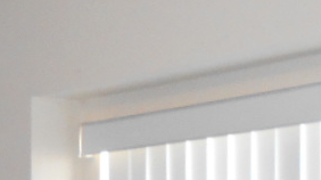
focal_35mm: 161
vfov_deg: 7.3
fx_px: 1369
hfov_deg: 12.1
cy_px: 347
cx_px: -294
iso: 250
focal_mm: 4.6
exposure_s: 1/25
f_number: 3.2
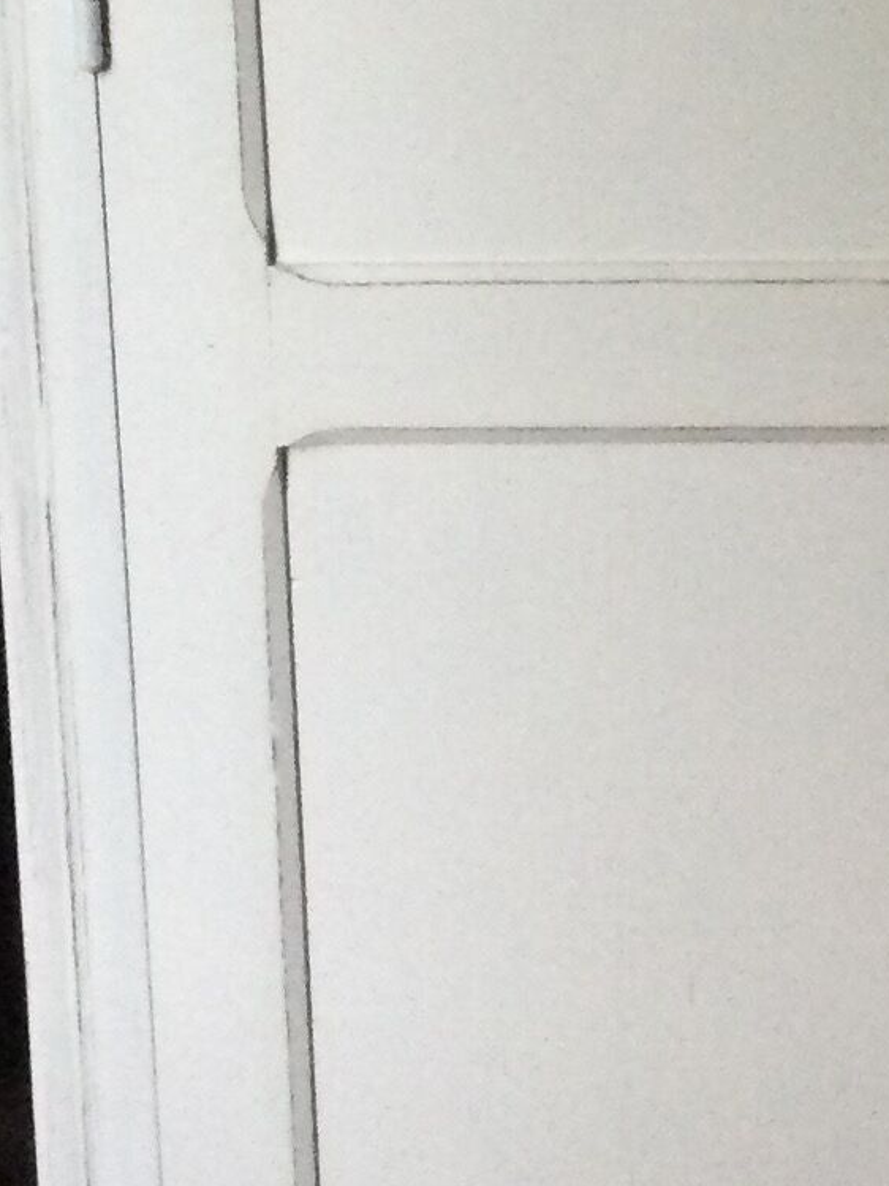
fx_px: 4625
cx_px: 1175
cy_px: 76
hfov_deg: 10.7
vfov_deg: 14.4
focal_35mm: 135
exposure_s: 1/20
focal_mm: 3.3
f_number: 2.4
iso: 200
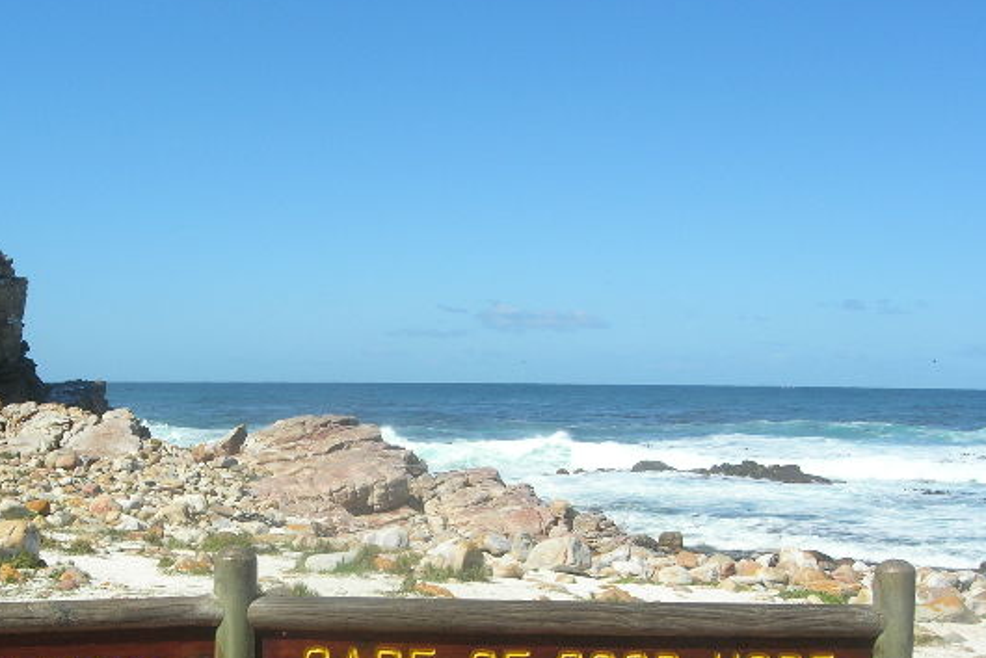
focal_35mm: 55
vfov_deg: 24.4
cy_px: 472
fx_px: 1507
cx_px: 320
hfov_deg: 35.8
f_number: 4.8
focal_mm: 7.8
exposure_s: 1/605
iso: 64
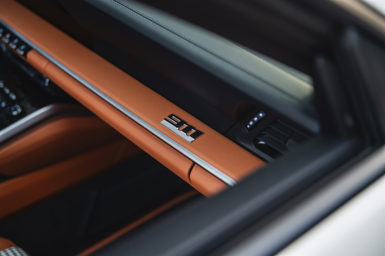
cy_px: 128
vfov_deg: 27.0
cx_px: 192
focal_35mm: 50
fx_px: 535
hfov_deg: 39.6
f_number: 2.8
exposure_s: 1/250
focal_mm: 50
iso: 400
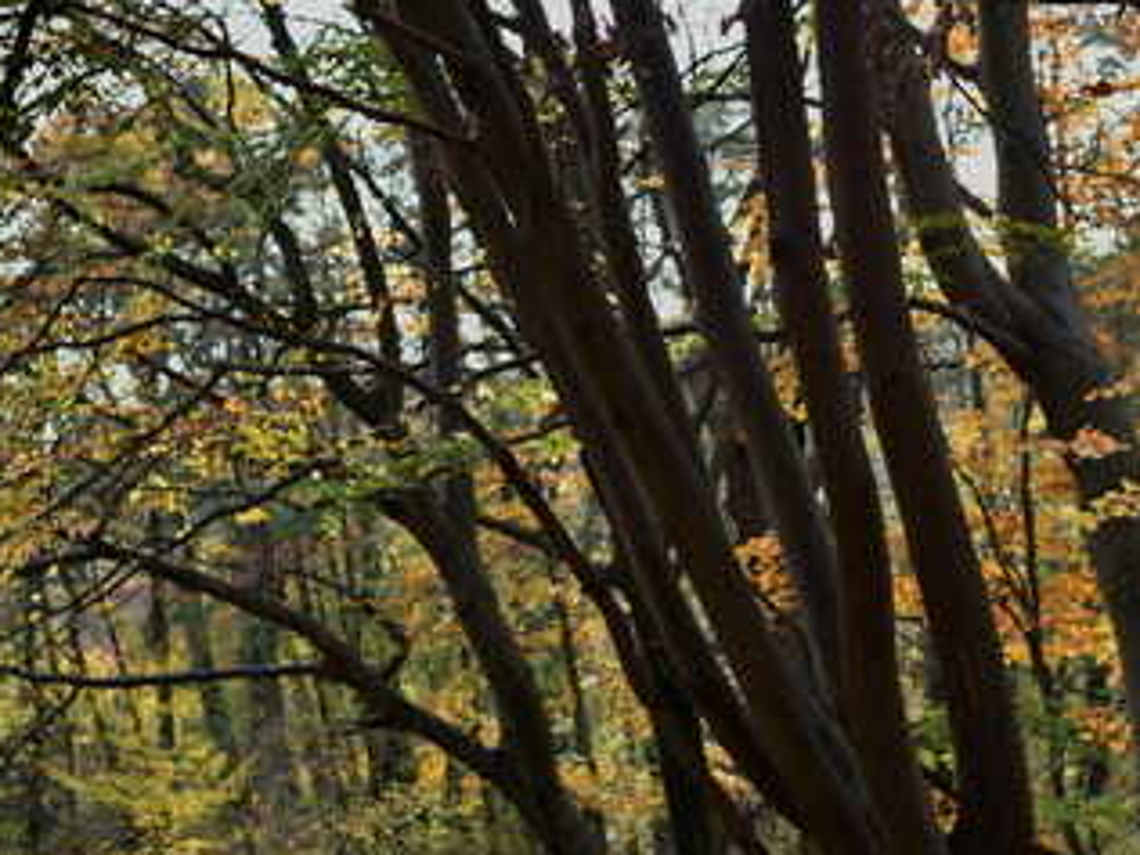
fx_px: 3458
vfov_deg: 14.1
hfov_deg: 18.7
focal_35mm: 105
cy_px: 402
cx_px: 599
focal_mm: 50
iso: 100
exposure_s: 1/160
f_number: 2.8
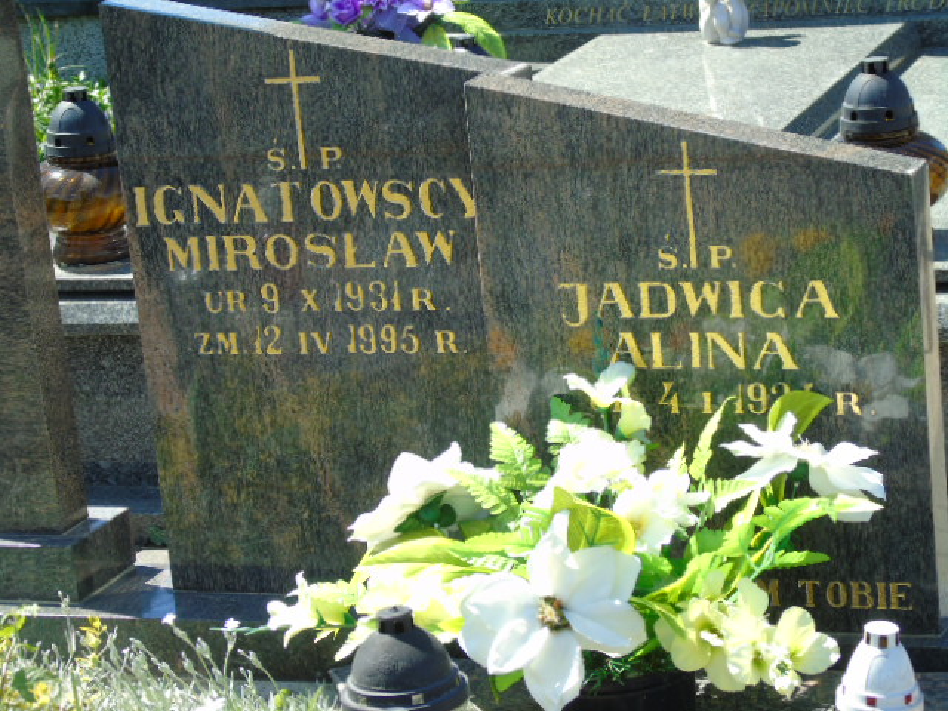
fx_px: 2958
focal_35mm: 108
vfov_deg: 13.7
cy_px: 356
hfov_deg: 18.2
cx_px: 474
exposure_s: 1/160
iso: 80
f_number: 4.4
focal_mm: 19
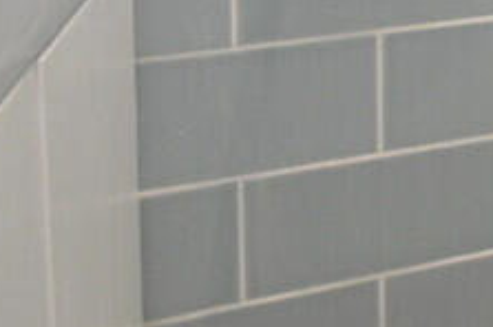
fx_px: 944
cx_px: 816
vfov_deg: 16.1
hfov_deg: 22.0
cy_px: -291
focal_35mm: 69
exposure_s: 1/60
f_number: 9
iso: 1600
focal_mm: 10
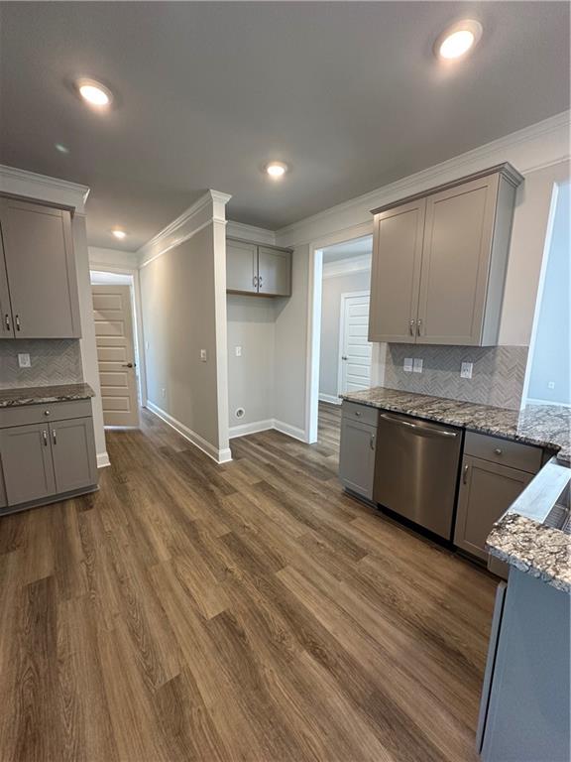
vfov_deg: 102.1
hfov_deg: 85.7
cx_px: 286
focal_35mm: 14
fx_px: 308
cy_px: 381
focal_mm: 2.22
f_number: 2.2
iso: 200
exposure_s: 1/120
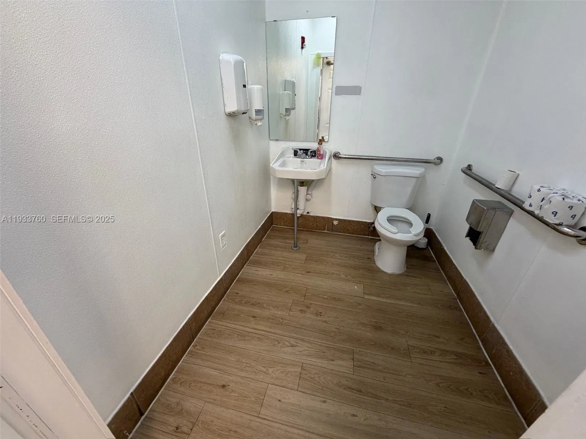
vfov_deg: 85.7
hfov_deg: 102.1
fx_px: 237
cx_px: 293
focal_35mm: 14
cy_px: 220
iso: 200
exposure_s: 1/60
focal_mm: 2.22
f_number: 2.2
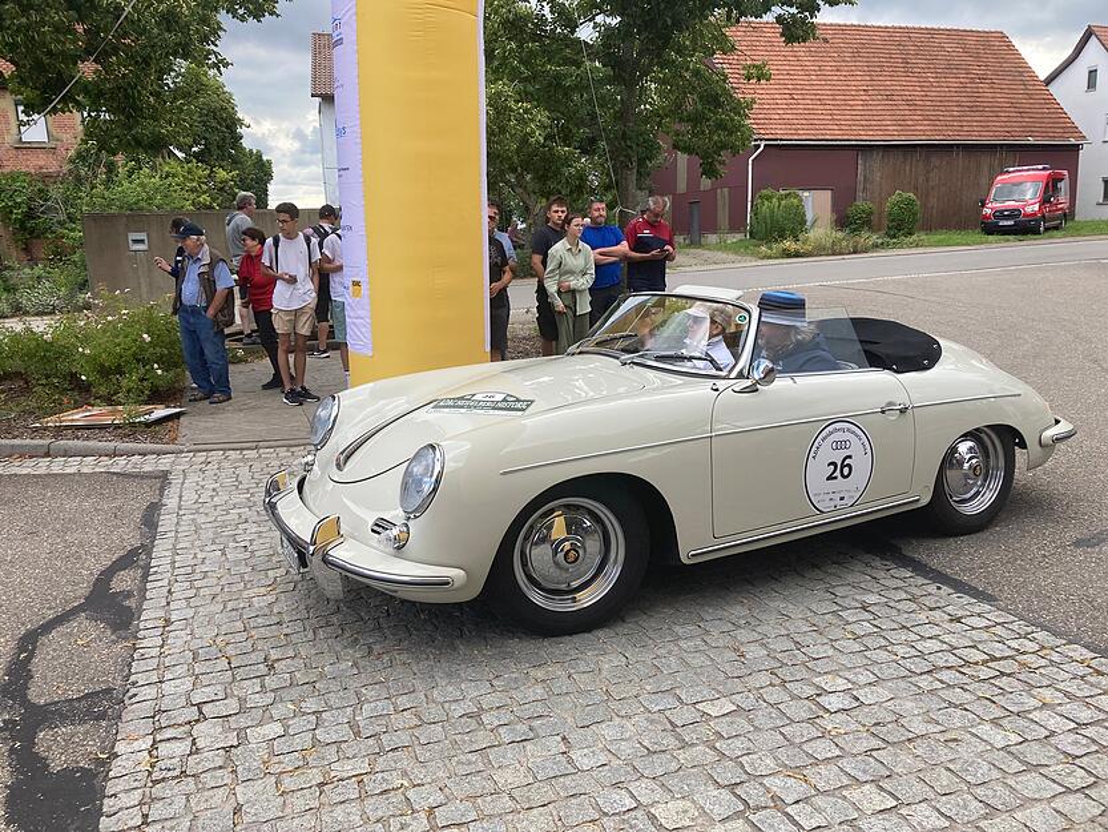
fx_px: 896
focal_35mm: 28
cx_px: 554
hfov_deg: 63.4
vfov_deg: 49.8
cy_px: 416
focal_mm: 3.99
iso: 20
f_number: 1.8
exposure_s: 1/539
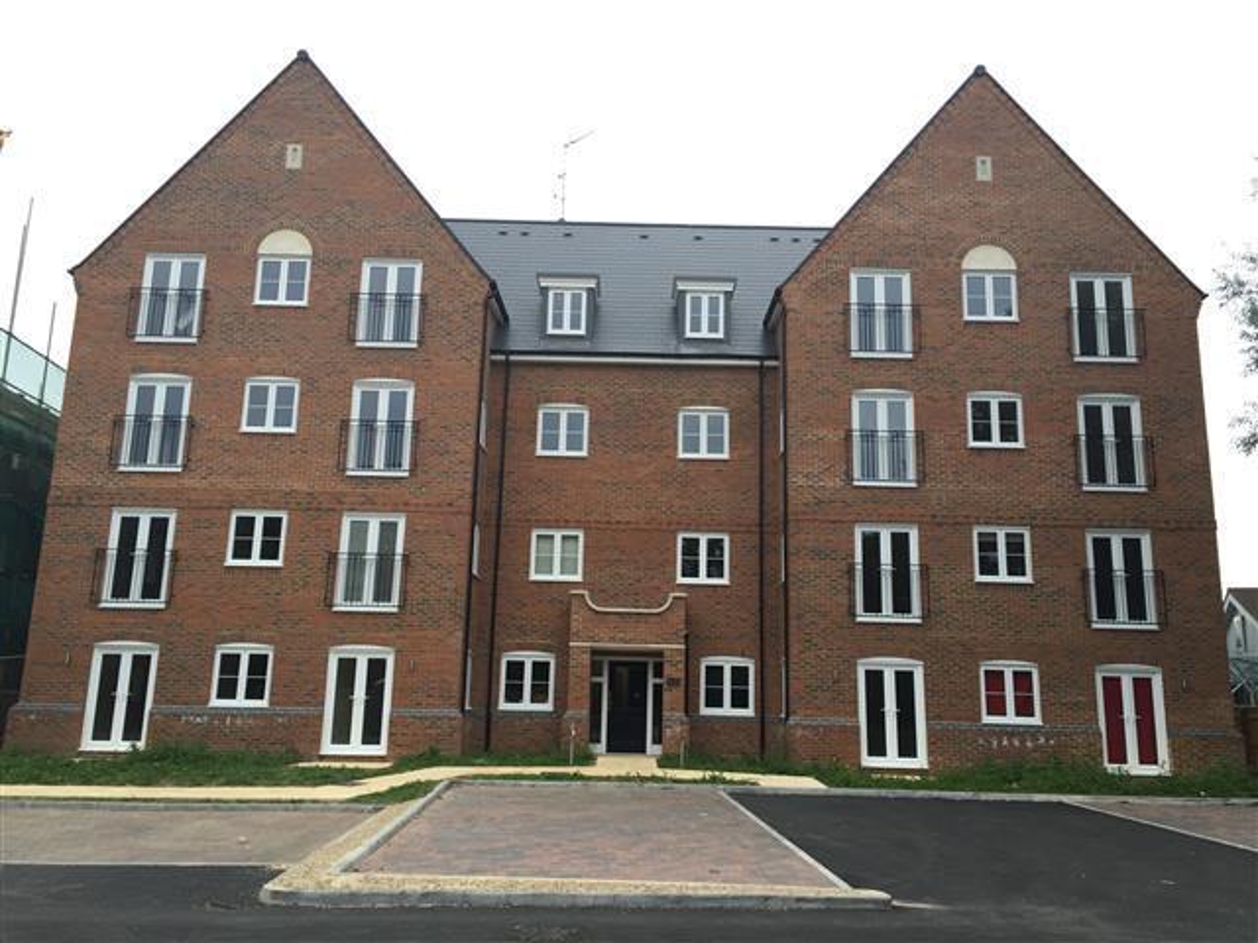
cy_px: 472
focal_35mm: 29
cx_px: 629
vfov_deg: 48.2
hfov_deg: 61.7
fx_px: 1054
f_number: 2.2
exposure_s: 1/136
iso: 32
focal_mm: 4.15
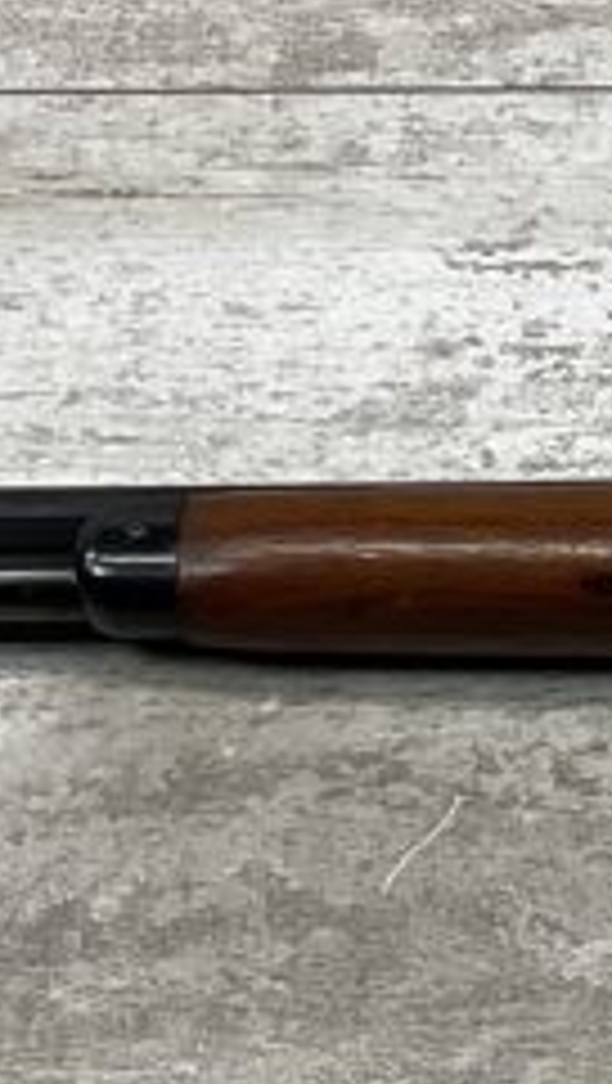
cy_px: 409
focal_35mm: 134
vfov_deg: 16.0
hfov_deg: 8.8
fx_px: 3856
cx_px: 968
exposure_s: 1/175
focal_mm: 3
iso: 16
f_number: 1.8
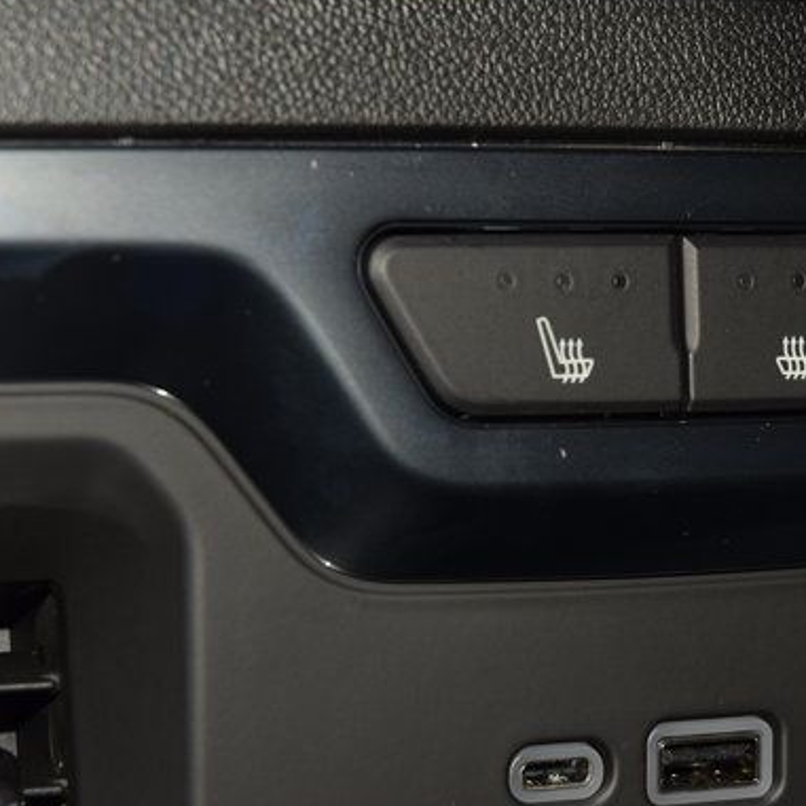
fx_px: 3951
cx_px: 658
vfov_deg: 11.6
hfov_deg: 11.6
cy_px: 361
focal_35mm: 150
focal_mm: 70
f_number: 8
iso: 100
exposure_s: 1/125
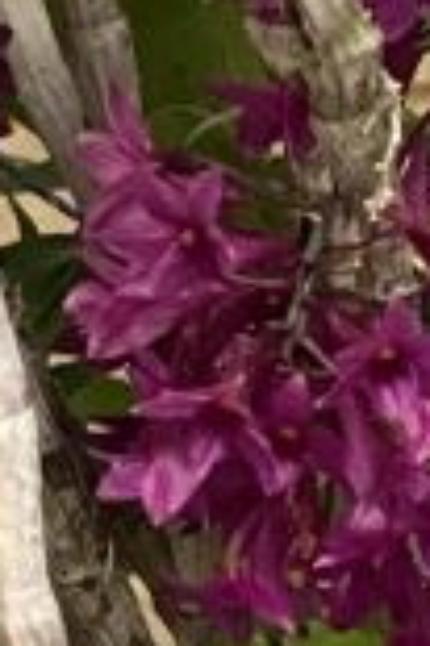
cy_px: 786
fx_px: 6697
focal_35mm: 373
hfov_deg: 3.7
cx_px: 422
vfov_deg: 5.5
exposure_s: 1/50
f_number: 2
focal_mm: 6
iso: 400
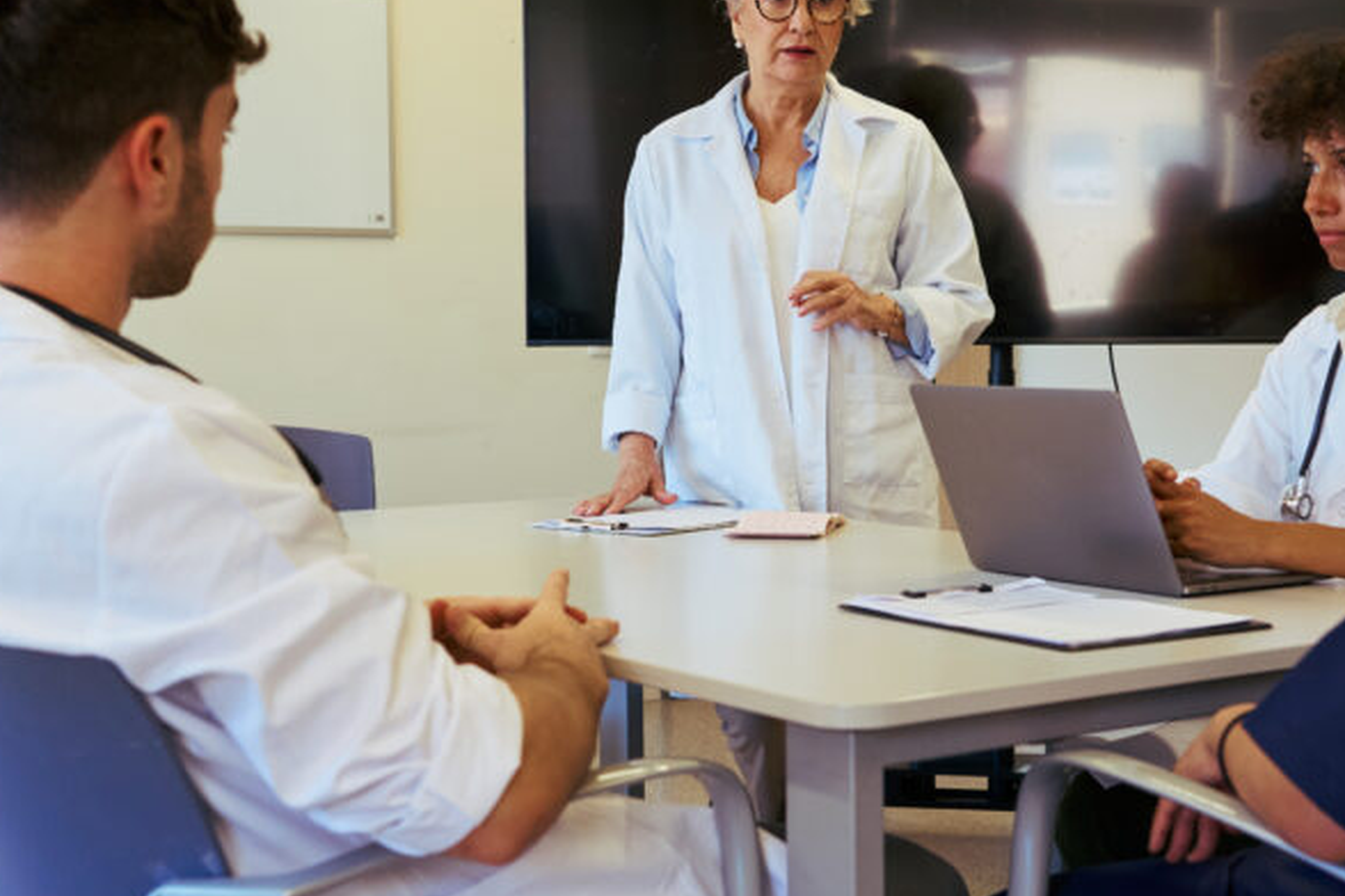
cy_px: 458
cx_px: 716
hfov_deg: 32.9
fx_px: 2279
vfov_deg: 22.3
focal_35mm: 61
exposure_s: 1/250
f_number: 4
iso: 1000
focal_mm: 35
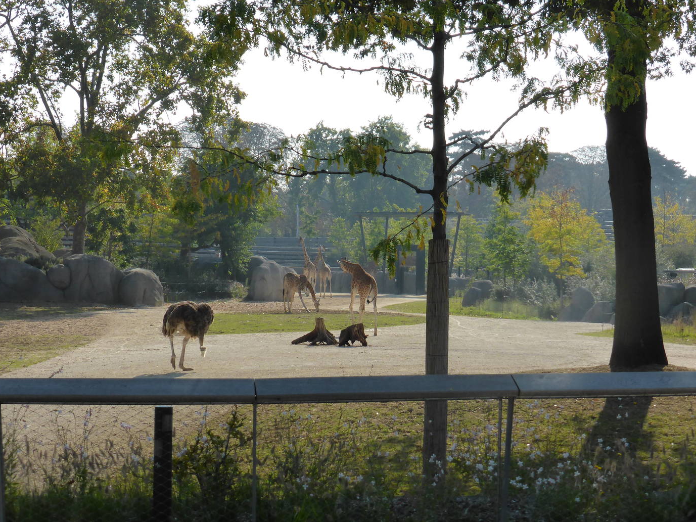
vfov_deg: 17.2
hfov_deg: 22.7
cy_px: 252
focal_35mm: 86
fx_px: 1729
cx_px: 397
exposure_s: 1/800
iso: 160
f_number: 5
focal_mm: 12.5
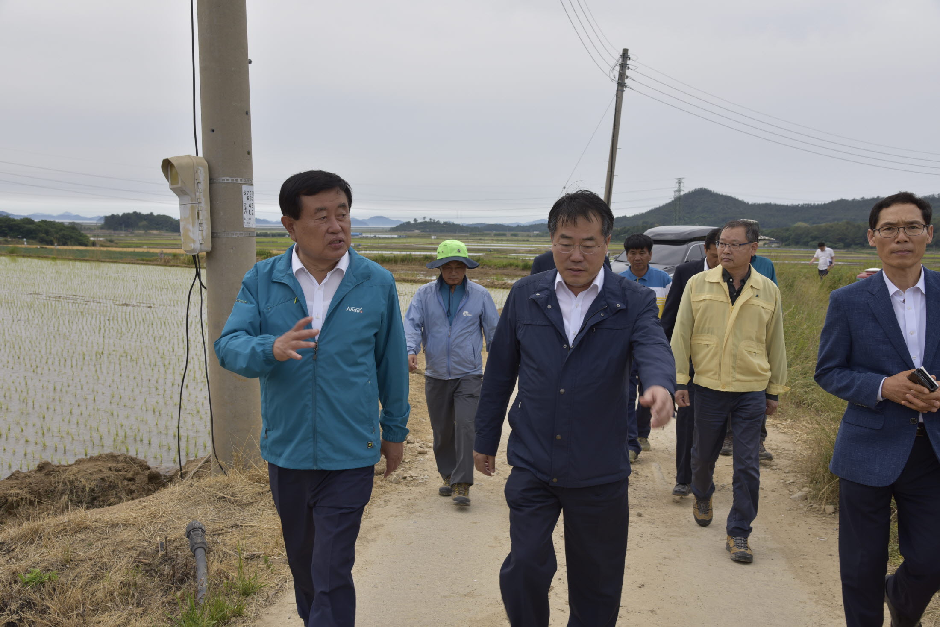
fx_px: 914
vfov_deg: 37.9
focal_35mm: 35
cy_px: 314
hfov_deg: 54.4
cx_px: 470
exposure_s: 1/125
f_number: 9
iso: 64
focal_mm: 35
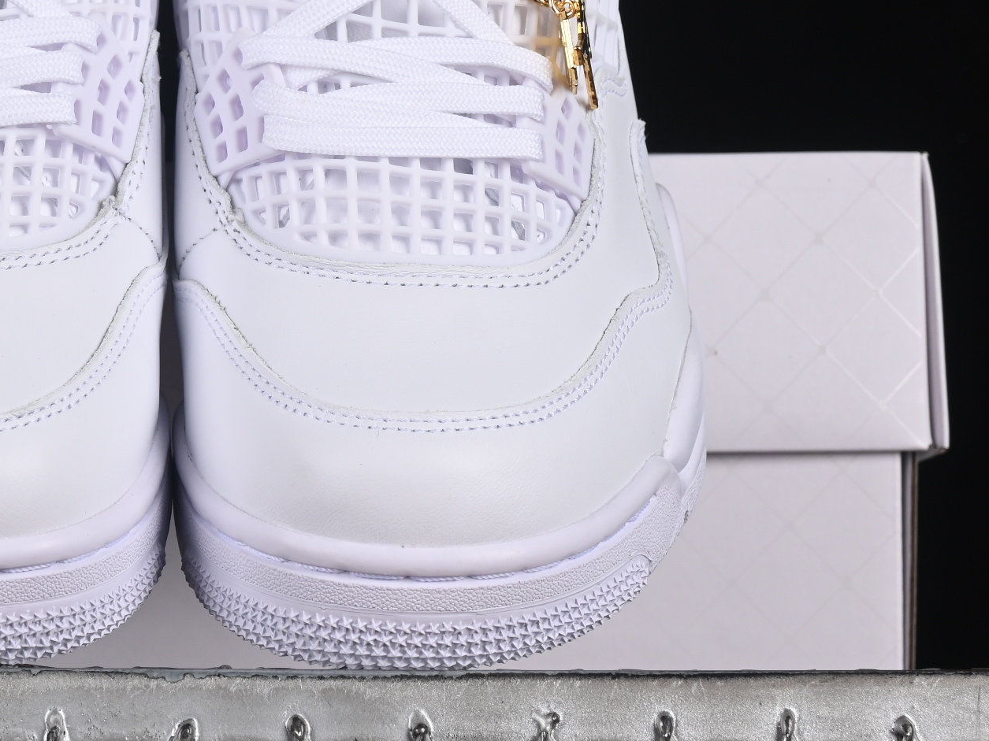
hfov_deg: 12.3
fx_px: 4571
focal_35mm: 160
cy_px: 215
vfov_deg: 9.3
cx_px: 160
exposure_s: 1/80
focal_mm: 50
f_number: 9
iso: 160
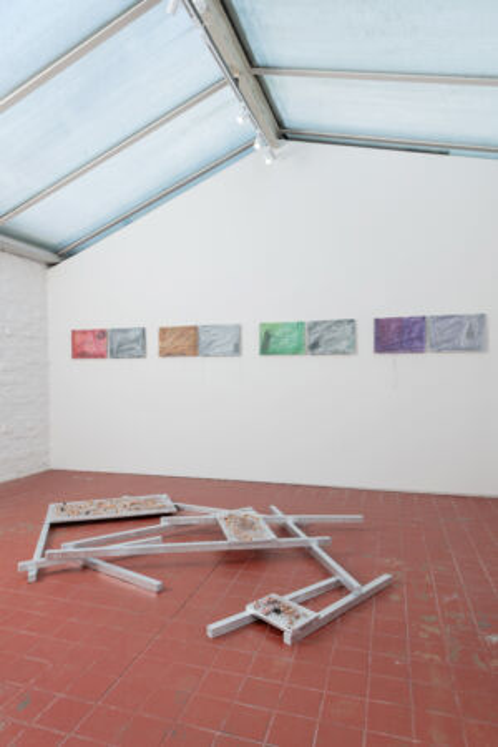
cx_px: 249
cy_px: 374
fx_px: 498
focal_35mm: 24
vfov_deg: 73.7
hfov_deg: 53.1
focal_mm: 24
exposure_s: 1/13
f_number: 11
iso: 100
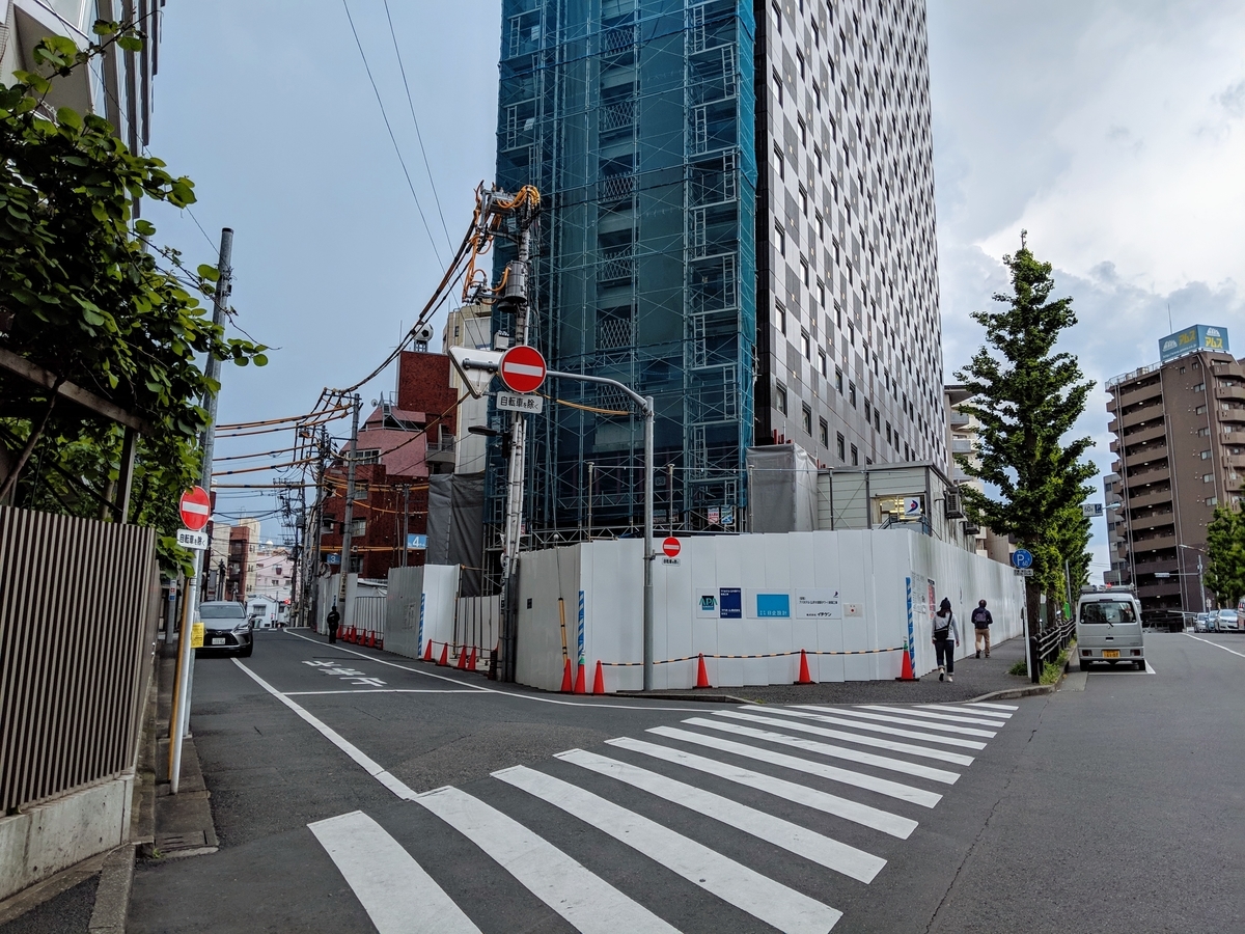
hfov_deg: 65.3
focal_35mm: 27
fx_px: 971
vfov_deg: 51.4
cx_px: 622
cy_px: 467
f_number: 1.8
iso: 48
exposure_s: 1/978
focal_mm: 4.44
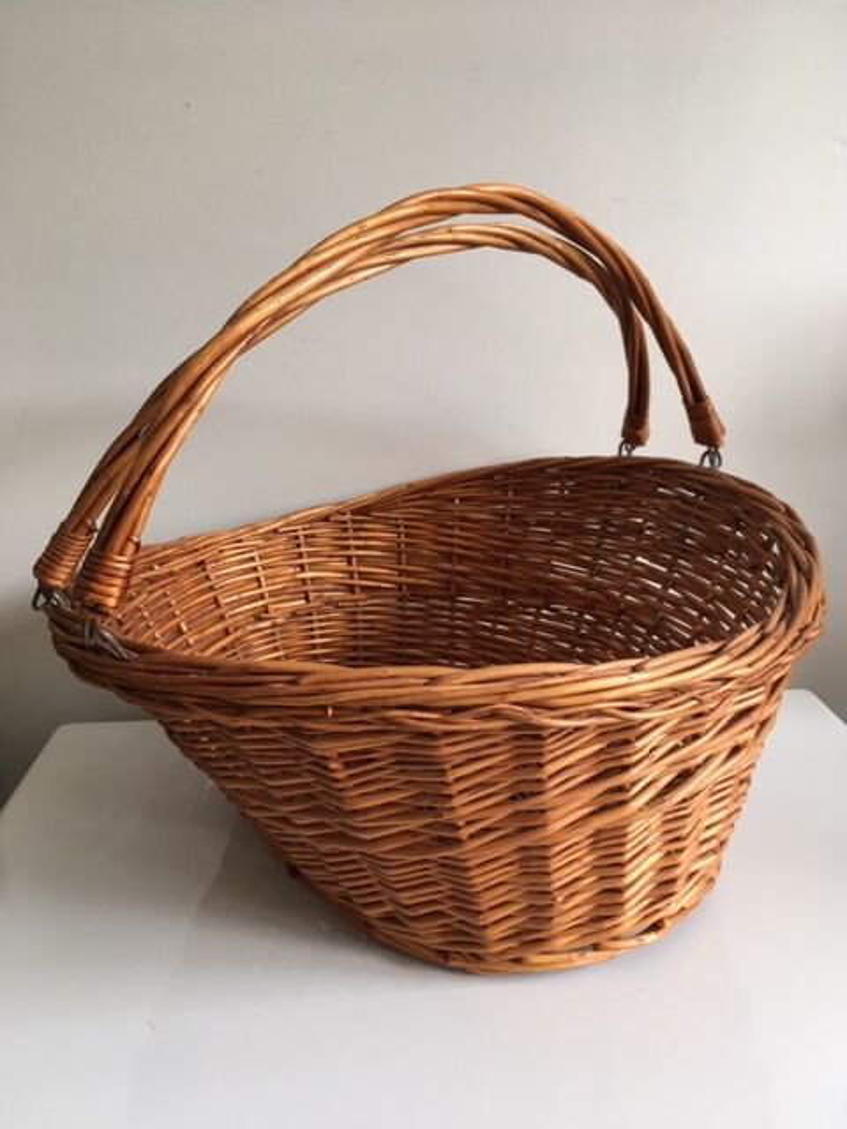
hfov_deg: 48.2
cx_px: 424
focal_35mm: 29
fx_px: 946
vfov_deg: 61.7
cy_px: 564
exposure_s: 1/33
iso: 25
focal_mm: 4.15
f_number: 2.2
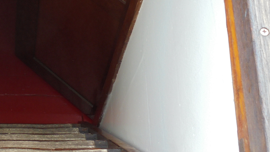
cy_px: 26
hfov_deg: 23.6
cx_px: 12
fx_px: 623
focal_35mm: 87
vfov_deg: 13.8
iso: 100
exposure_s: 1/50
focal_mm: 6.1
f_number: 4
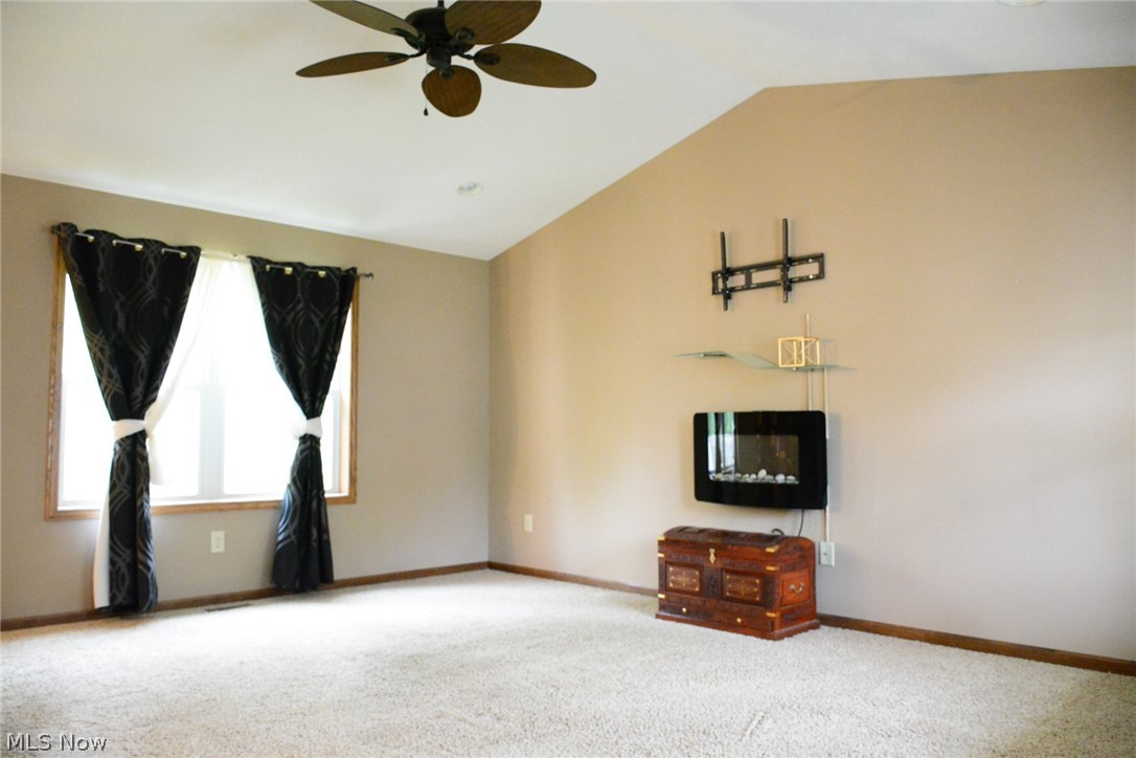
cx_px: 568
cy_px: 379
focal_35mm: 27
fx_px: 852
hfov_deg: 67.4
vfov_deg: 47.9
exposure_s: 1/30
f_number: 3.5
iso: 6400
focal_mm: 18
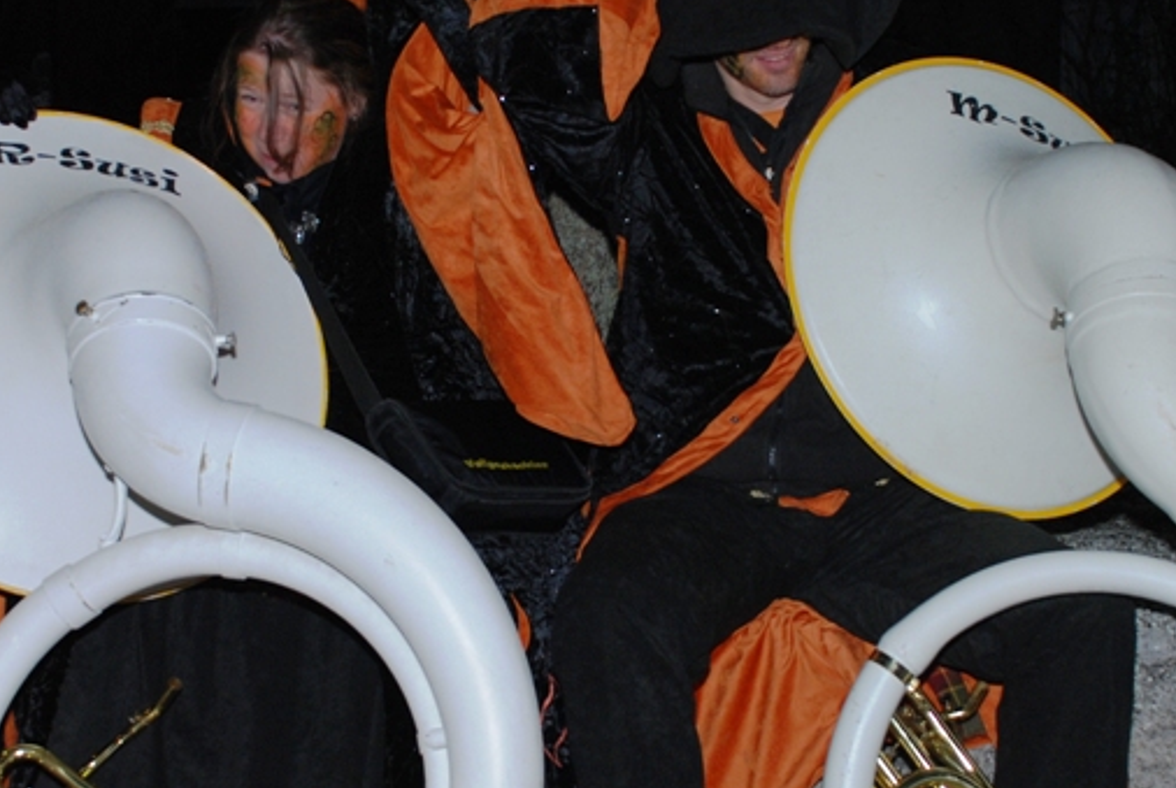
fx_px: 3075
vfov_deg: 14.6
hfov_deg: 21.6
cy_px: 447
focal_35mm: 94
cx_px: 525
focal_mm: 31
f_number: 4.2
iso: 200
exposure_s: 1/60
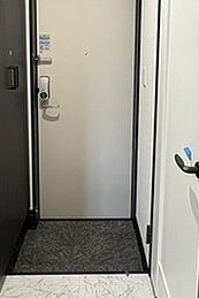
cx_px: 102
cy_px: 75
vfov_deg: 50.9
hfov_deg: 36.9
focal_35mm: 36
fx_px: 298
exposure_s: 1/60
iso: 250
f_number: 2.2
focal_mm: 2.22
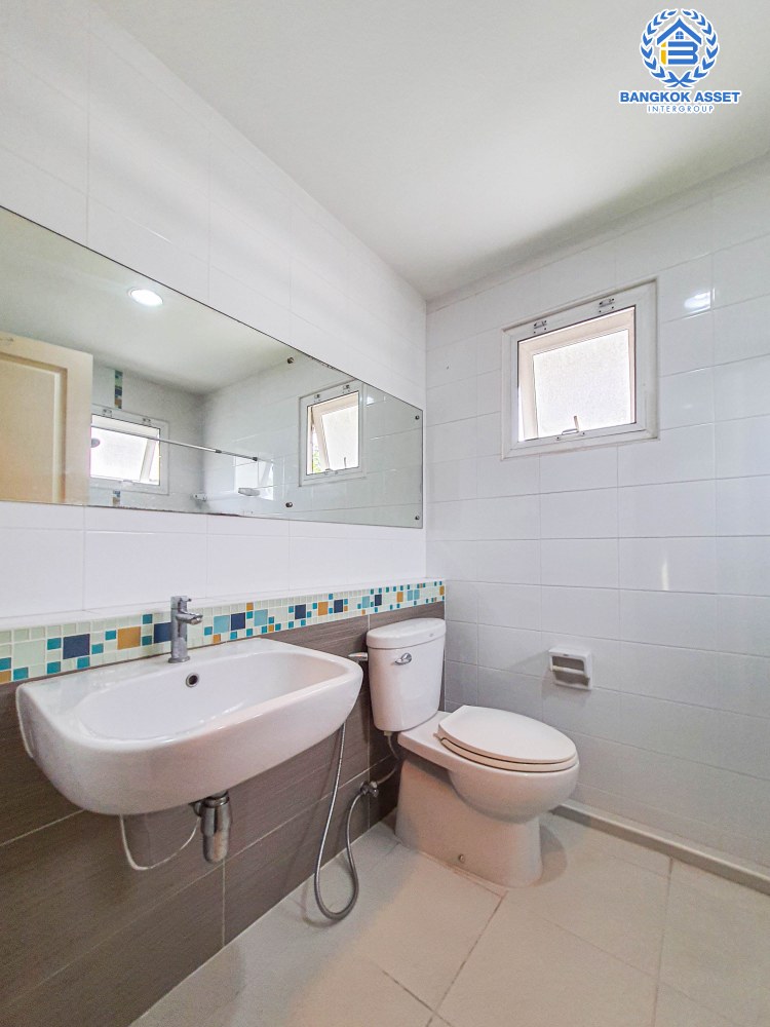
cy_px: 514
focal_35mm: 13
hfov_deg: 89.9
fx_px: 386
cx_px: 385
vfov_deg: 106.2
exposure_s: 1/50
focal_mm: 1.74
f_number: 2.2
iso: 100
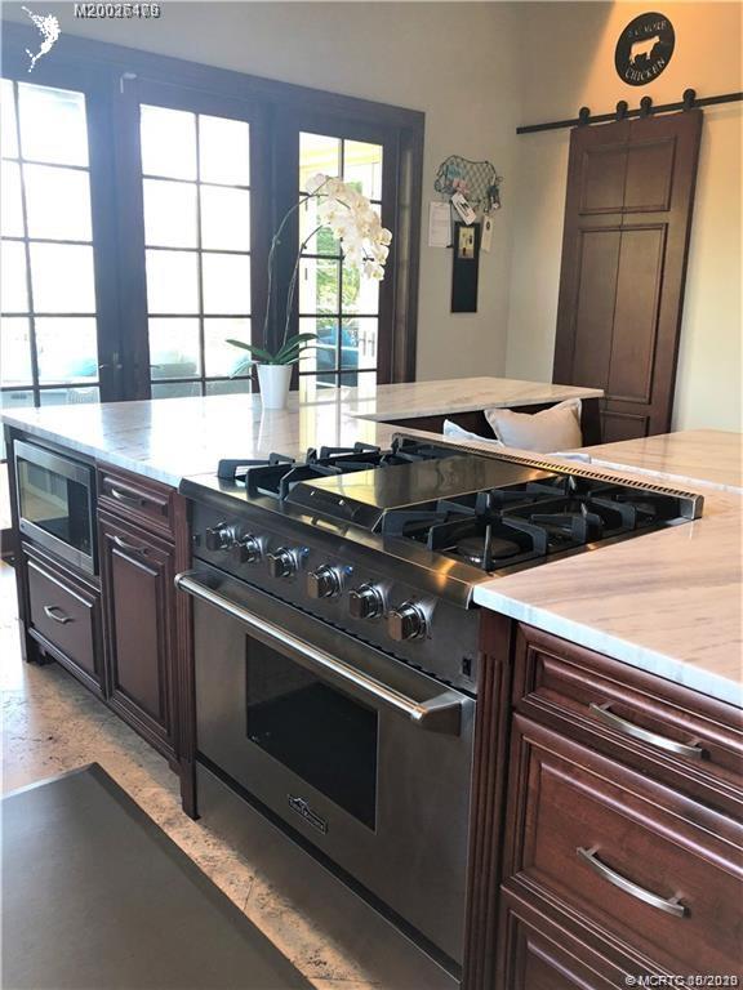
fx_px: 801
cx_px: 372
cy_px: 495
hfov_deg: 49.7
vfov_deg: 63.4
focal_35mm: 28
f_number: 1.8
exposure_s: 1/30
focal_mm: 4
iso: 32
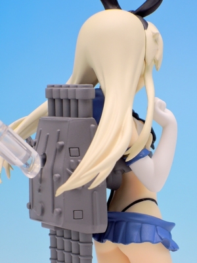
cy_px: 132
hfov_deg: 14.1
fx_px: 797
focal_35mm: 105
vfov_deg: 18.7
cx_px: 98
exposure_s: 1/5
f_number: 5.2
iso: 80
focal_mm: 22.4
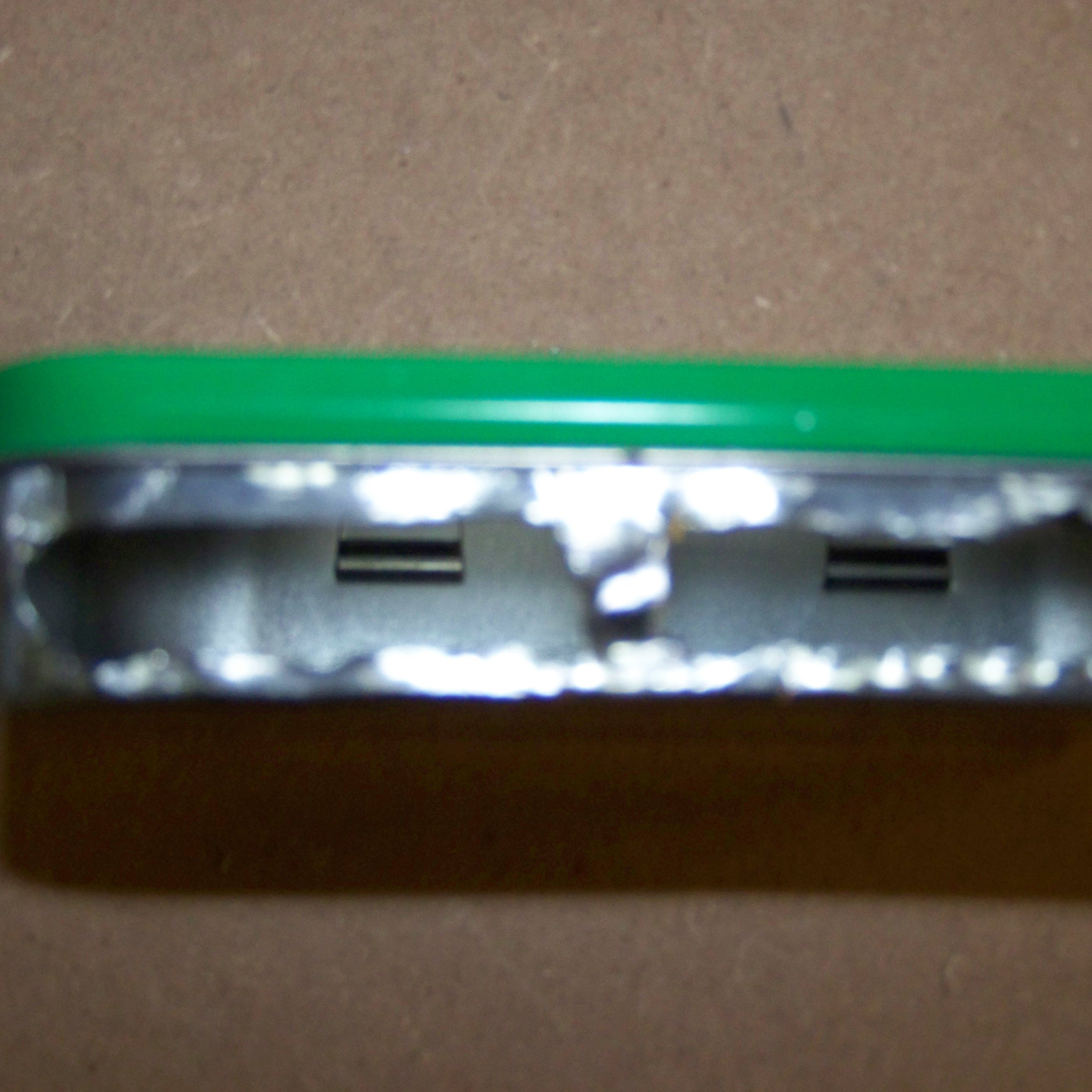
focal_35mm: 68
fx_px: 2427
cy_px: 541
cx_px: 655
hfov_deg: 25.3
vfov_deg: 25.4
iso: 200
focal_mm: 9.4
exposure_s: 1/30
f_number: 3.2
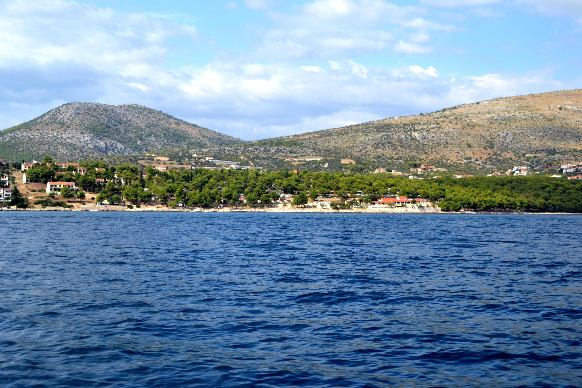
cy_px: 196
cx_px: 285
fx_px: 792
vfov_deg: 27.5
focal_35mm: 49
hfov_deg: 40.3
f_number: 6.3
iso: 100
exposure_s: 1/160
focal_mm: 32
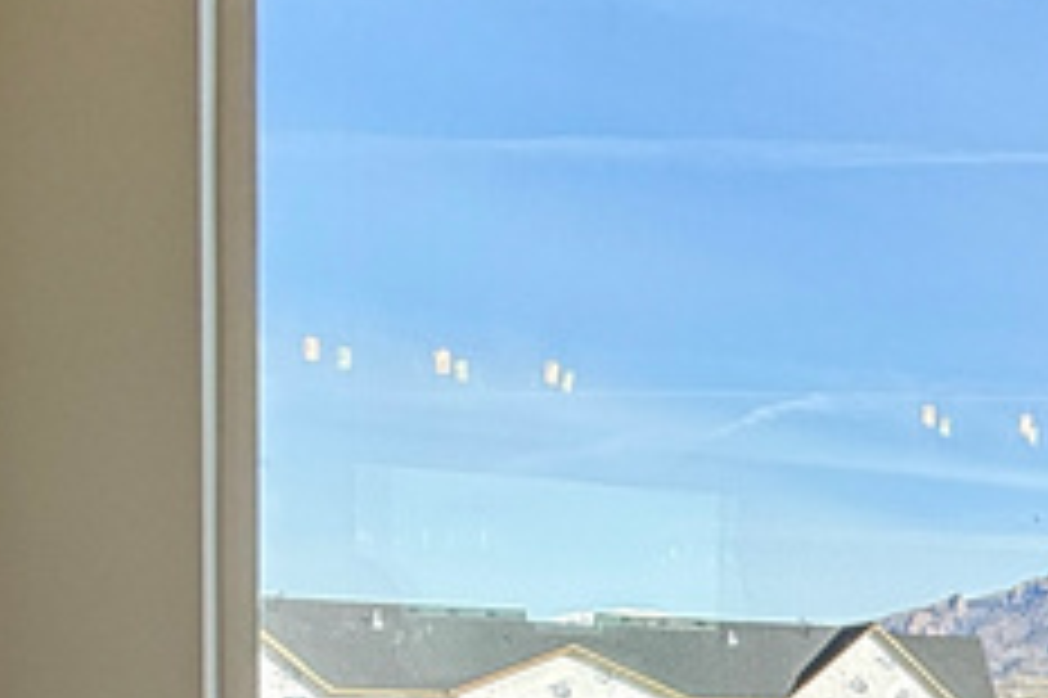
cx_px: 1718
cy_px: 797
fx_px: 1862
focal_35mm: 64
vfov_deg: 20.1
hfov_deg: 22.9
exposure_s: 1/686
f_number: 2.2
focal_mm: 2.22
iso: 64
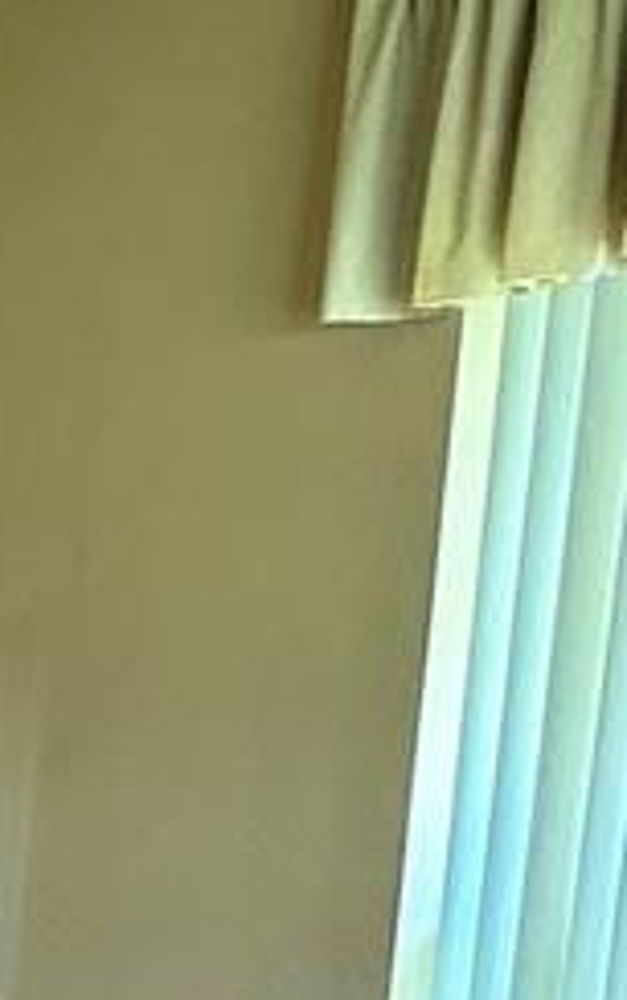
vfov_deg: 13.0
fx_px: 3410
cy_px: 2328
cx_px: -1201
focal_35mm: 125
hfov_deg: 8.8
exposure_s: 1/79
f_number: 1.78
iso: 250
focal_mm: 6.86
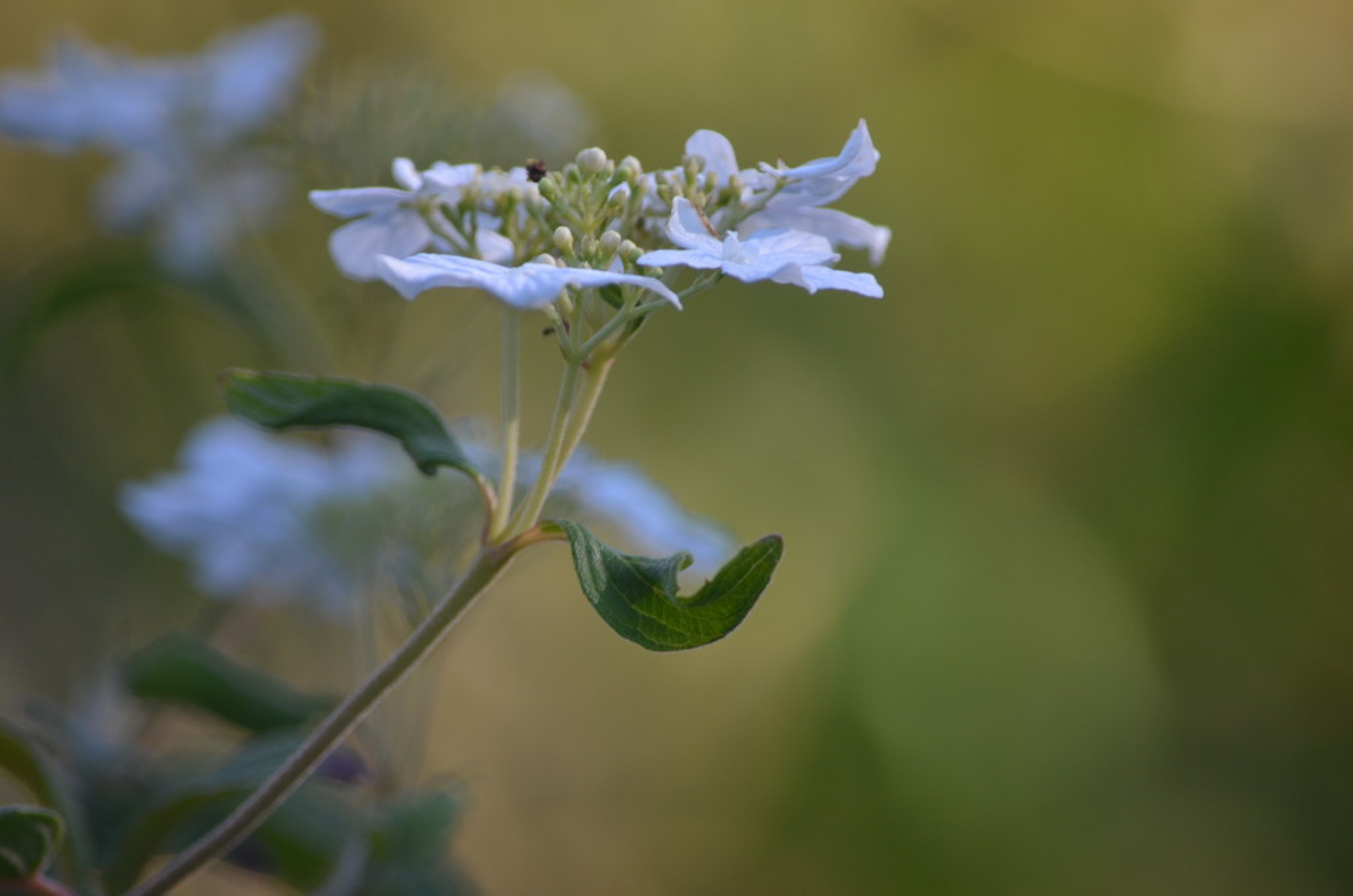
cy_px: 448
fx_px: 16876
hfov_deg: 4.6
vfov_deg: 3.0
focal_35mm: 450
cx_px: 676
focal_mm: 300
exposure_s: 1/320
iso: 400
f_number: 5.6
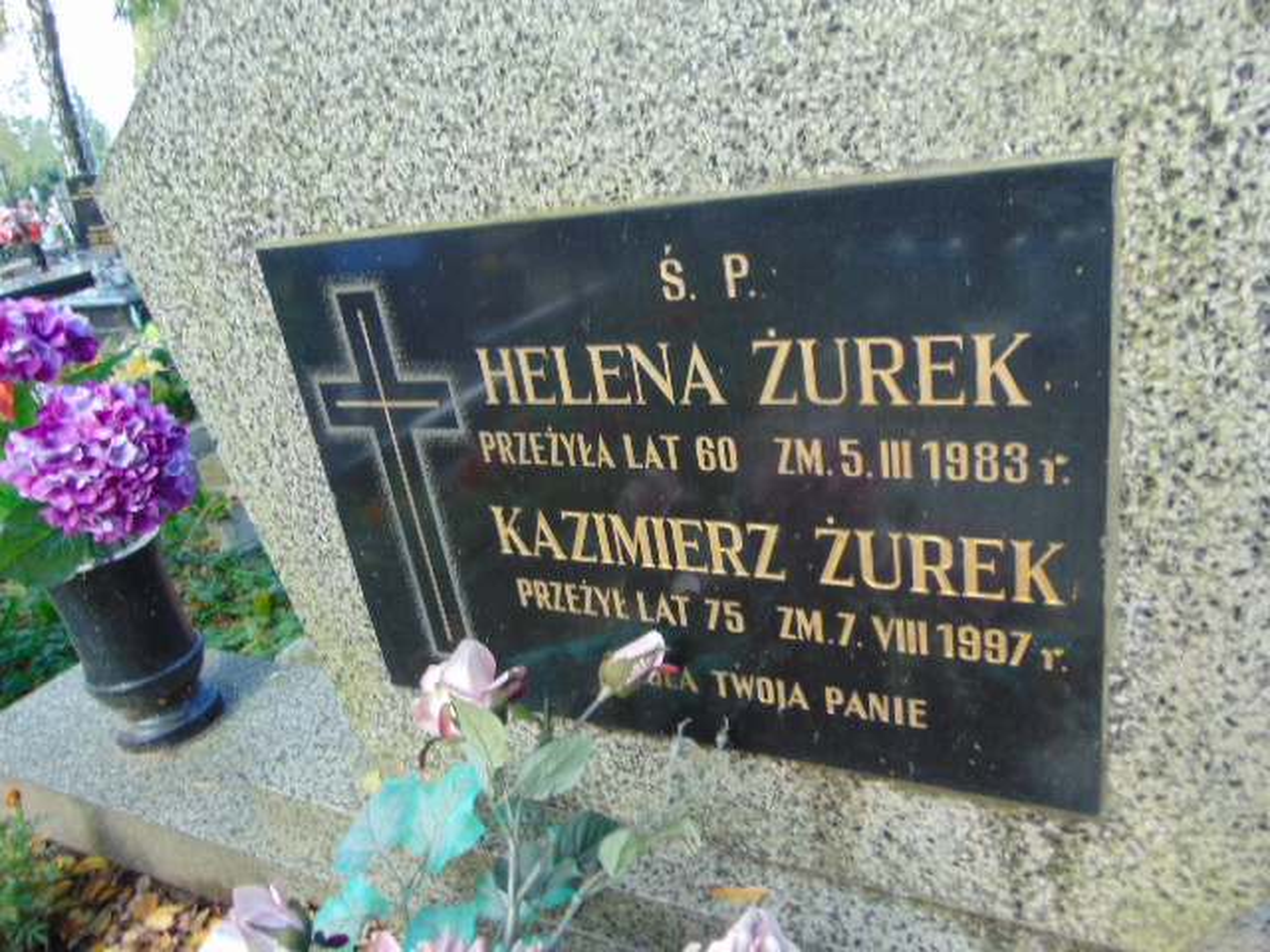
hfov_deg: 69.4
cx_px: 635
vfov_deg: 54.9
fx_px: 917
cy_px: 476
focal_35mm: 25
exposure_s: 1/40
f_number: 3
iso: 80
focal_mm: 4.5
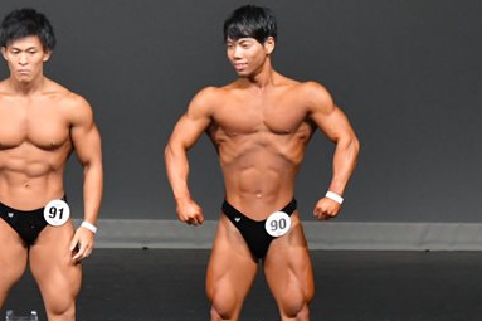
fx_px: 7708
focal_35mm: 576
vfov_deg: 2.4
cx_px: 67
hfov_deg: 3.6
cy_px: 220
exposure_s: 1/400
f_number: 5.6
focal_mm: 190
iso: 5000
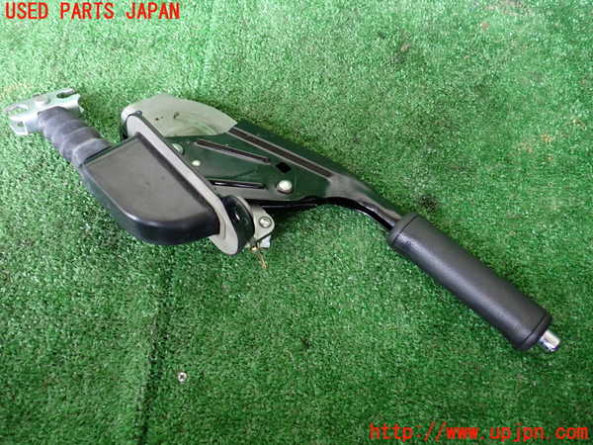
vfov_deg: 46.8
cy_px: 222
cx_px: 296
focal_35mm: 30
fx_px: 514
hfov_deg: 60.0
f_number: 2.3
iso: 800
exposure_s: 1/30
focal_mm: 5.4
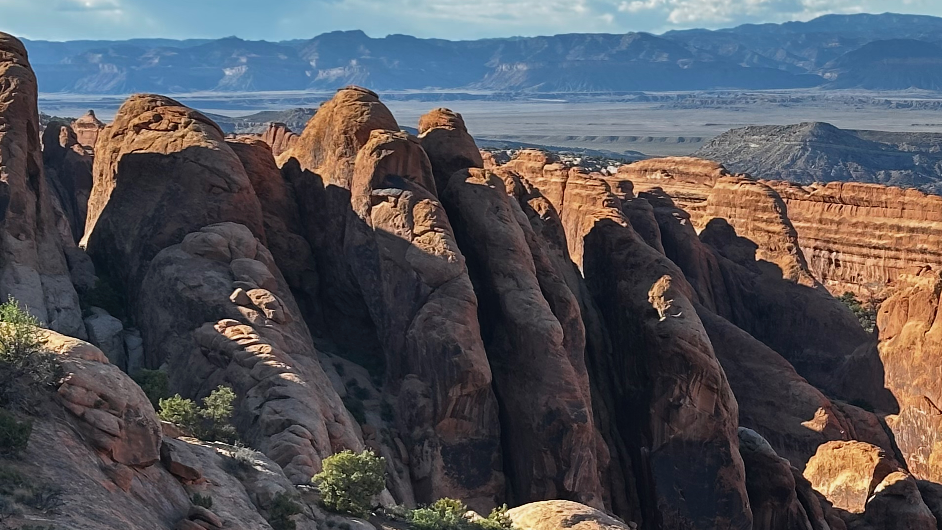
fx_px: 2773
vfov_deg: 10.9
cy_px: 291
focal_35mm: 111
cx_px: 761
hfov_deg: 19.1
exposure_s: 1/1062
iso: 64
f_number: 1.78
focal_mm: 6.86
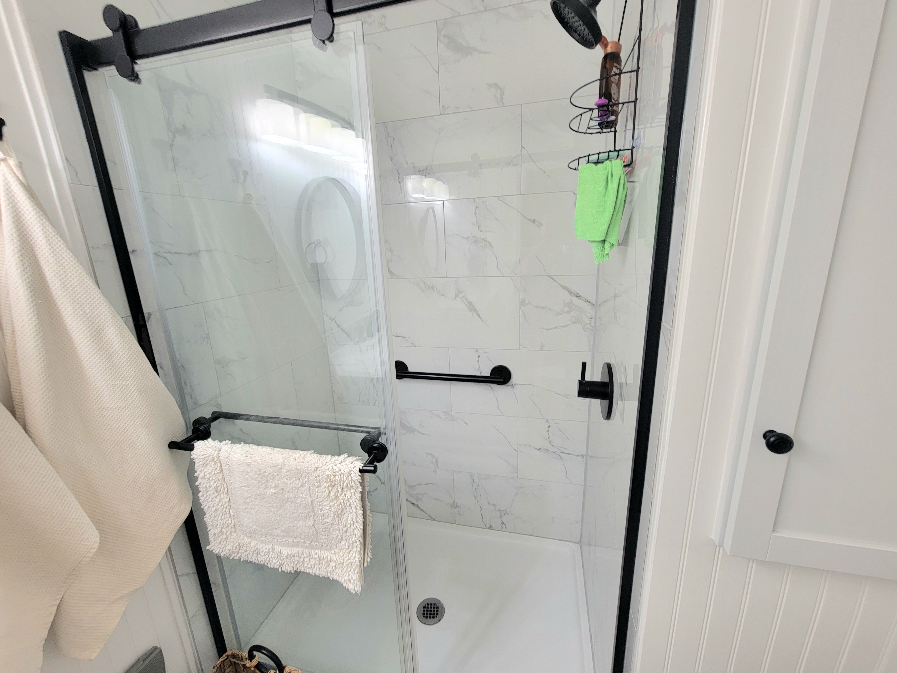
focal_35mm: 13
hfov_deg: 106.2
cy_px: 336
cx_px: 448
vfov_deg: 89.9
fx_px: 337
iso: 100
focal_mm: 2.2
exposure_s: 1/60.2
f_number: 2.2
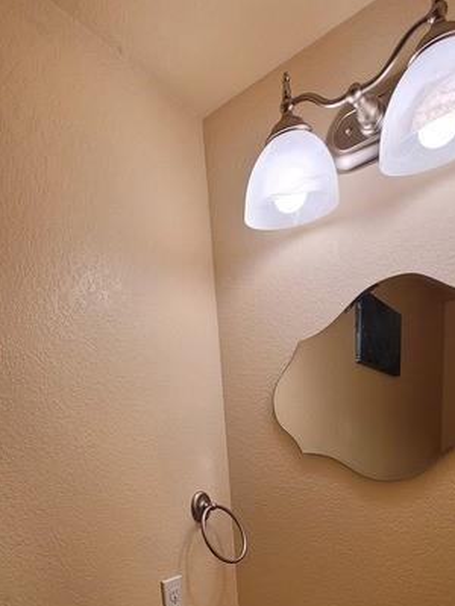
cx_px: 152
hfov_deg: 52.1
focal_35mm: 26
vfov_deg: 55.1
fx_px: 456
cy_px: 580
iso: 100
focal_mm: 2.2
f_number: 2.2
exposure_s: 1/120
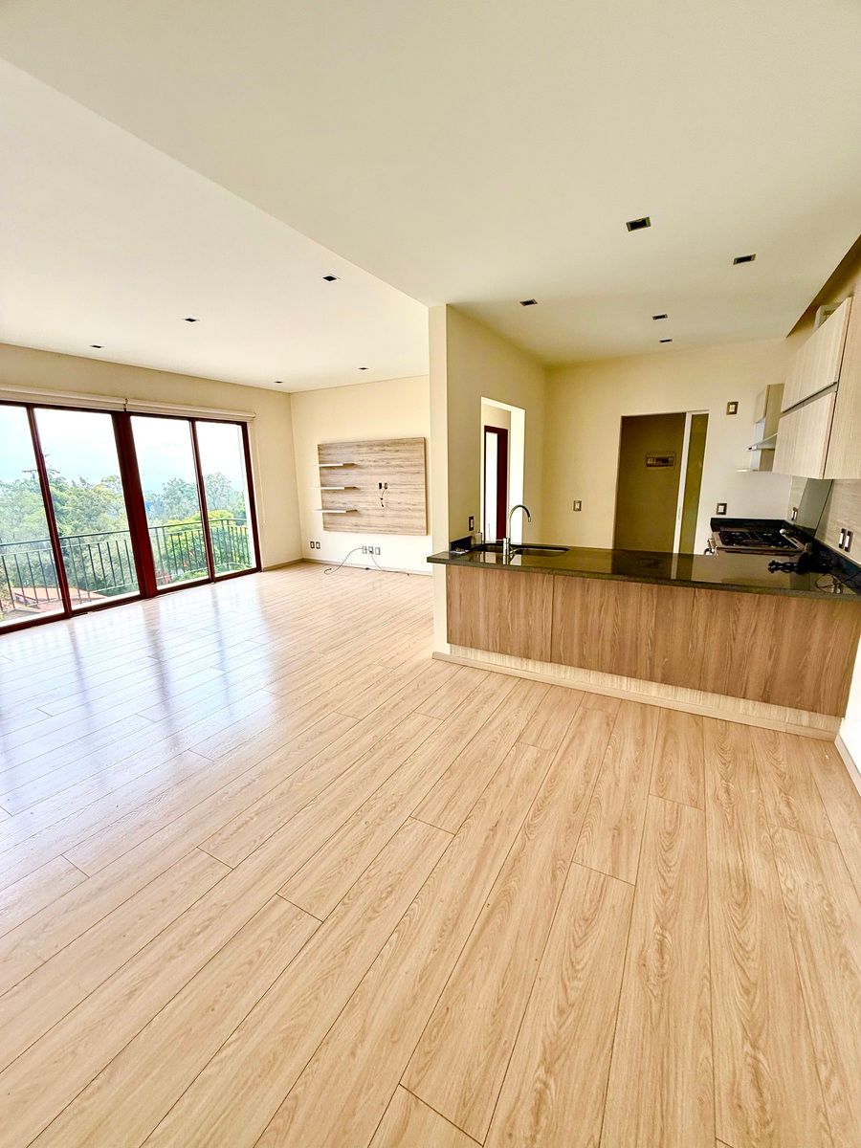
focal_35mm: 14
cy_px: 574
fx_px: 464
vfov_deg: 102.1
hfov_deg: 85.7
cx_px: 430
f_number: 2.2
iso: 64
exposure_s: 1/274
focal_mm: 2.22
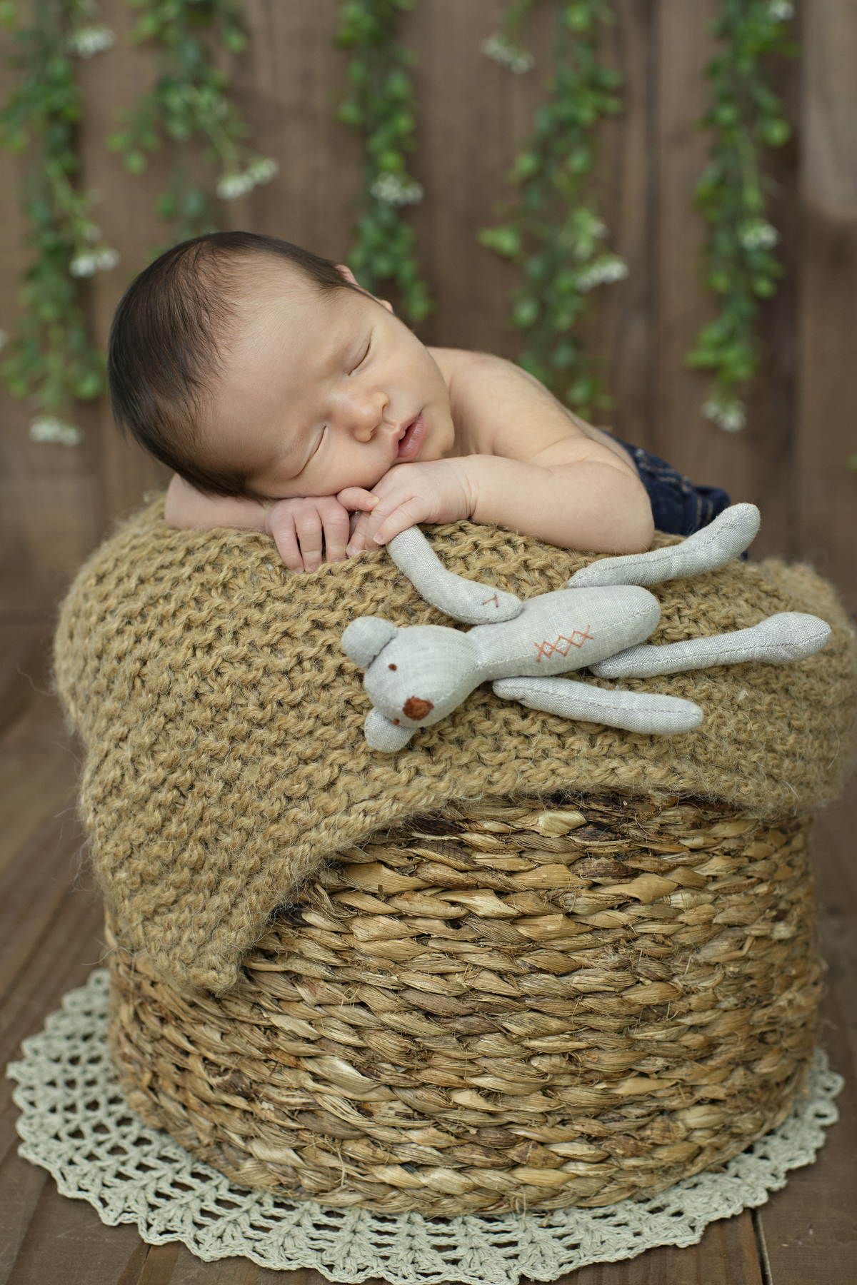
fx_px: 1875
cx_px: 428
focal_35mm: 52
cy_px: 642
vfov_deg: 37.9
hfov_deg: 25.8
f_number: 3.2
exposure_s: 1/250
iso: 400
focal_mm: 35
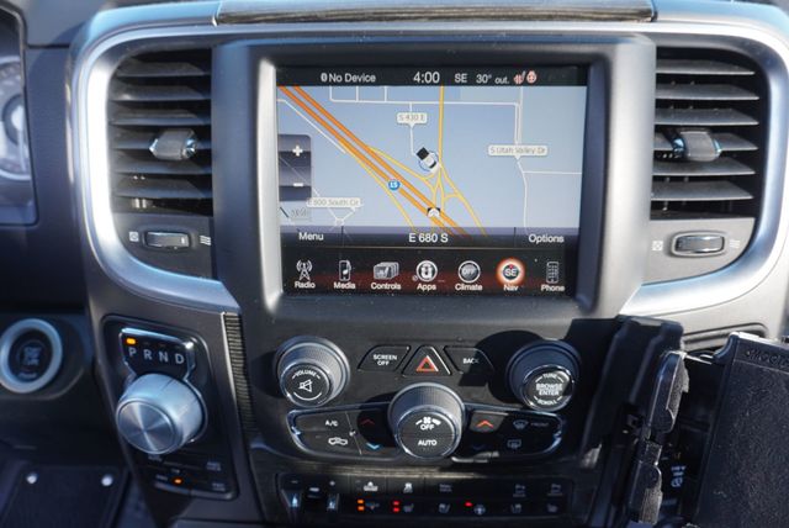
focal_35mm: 24
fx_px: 526
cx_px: 394
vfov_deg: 53.2
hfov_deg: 73.7
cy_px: 264
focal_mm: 16
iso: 125
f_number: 4
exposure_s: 1/60
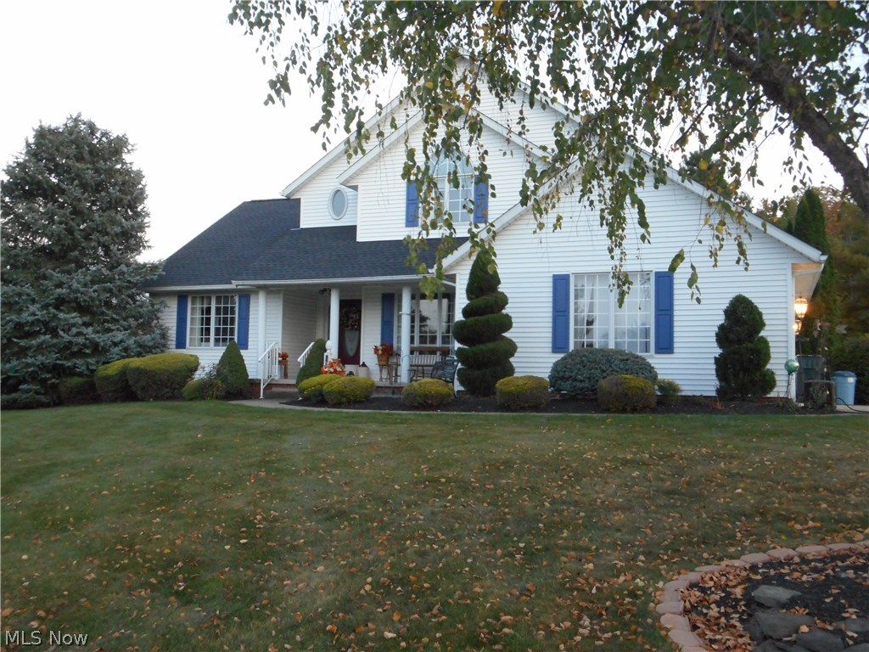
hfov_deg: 54.0
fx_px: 854
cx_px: 434
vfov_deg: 41.8
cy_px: 326
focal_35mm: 34
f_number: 4.2
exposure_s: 1/25
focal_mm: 6
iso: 400
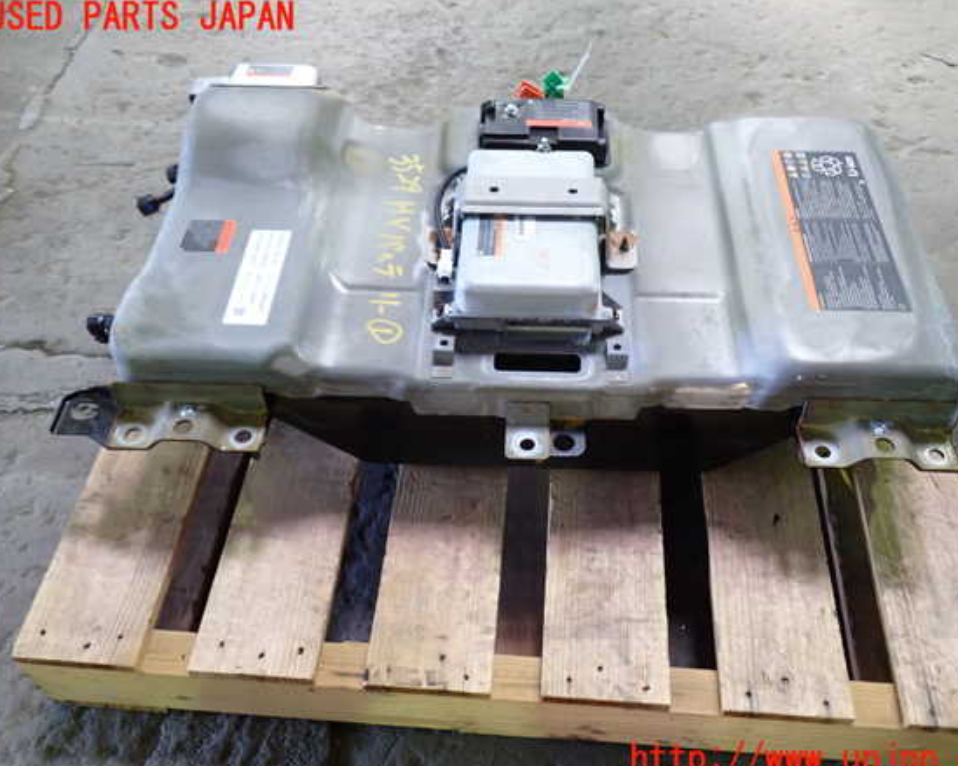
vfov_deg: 45.8
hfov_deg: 55.6
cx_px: 501
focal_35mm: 32
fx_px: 907
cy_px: 389
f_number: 2.3
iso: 320
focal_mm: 5.4
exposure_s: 1/30
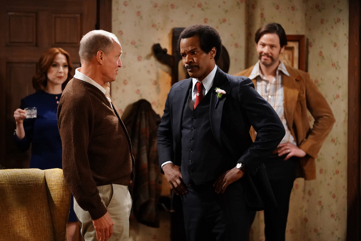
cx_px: 172
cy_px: 126
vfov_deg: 9.9
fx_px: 1394
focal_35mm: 139
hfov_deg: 14.8
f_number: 2.8
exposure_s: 1/200
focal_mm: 128
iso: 8000
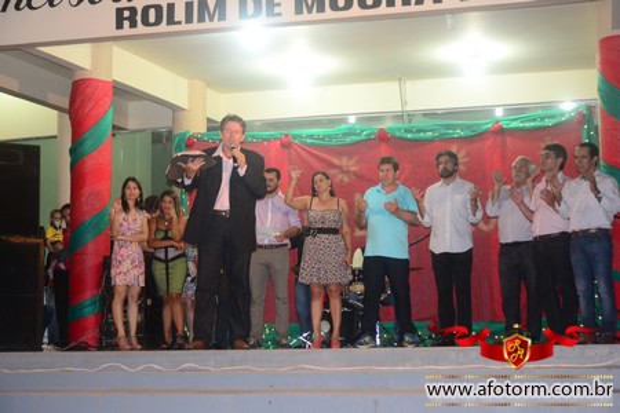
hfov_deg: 28.1
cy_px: 206
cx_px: 310
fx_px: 1240
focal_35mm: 72
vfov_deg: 18.9
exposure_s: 1/60
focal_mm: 48
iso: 1600
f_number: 4.8
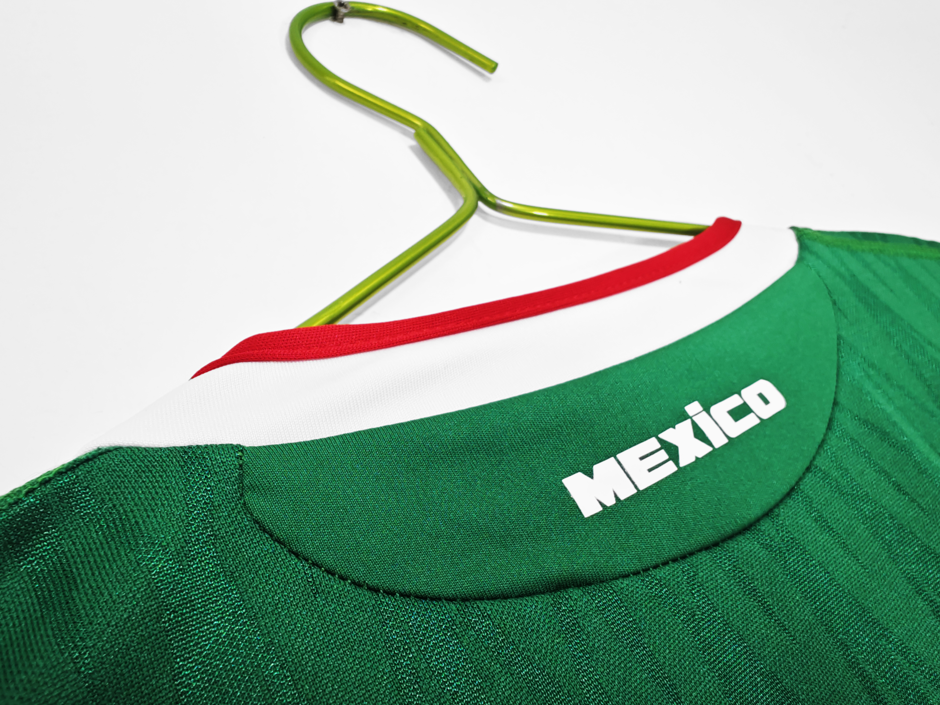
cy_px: 352
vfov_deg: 58.9
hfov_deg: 73.9
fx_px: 625
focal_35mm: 23
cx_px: 470
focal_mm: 2.59
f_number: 2.2
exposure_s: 1/50
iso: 138
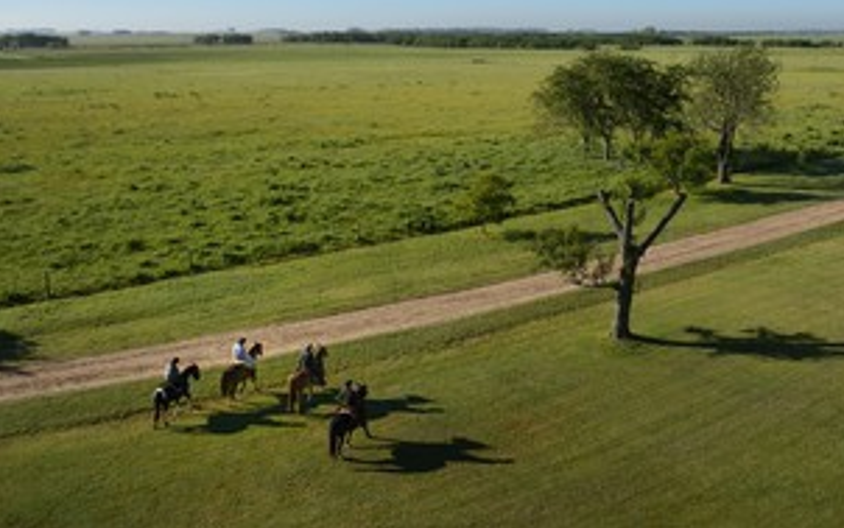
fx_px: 782
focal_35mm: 34
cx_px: 539
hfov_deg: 55.9
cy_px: 142
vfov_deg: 36.6
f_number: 8
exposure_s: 1/500
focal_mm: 24
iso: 200
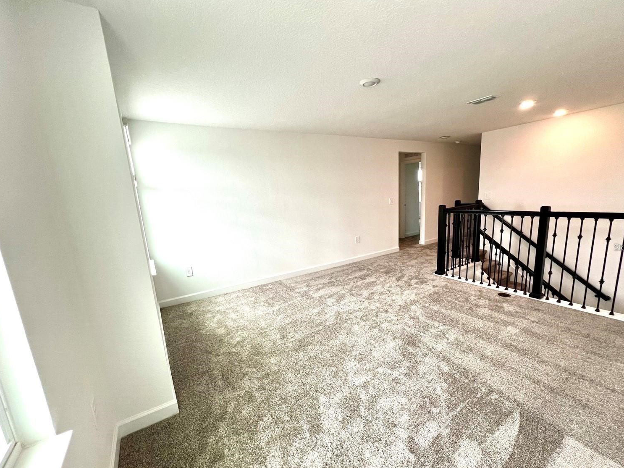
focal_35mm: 14
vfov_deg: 85.6
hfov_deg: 102.1
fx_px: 252
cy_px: 247
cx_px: 318
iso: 64
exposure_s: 1/120
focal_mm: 1.57
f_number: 1.8
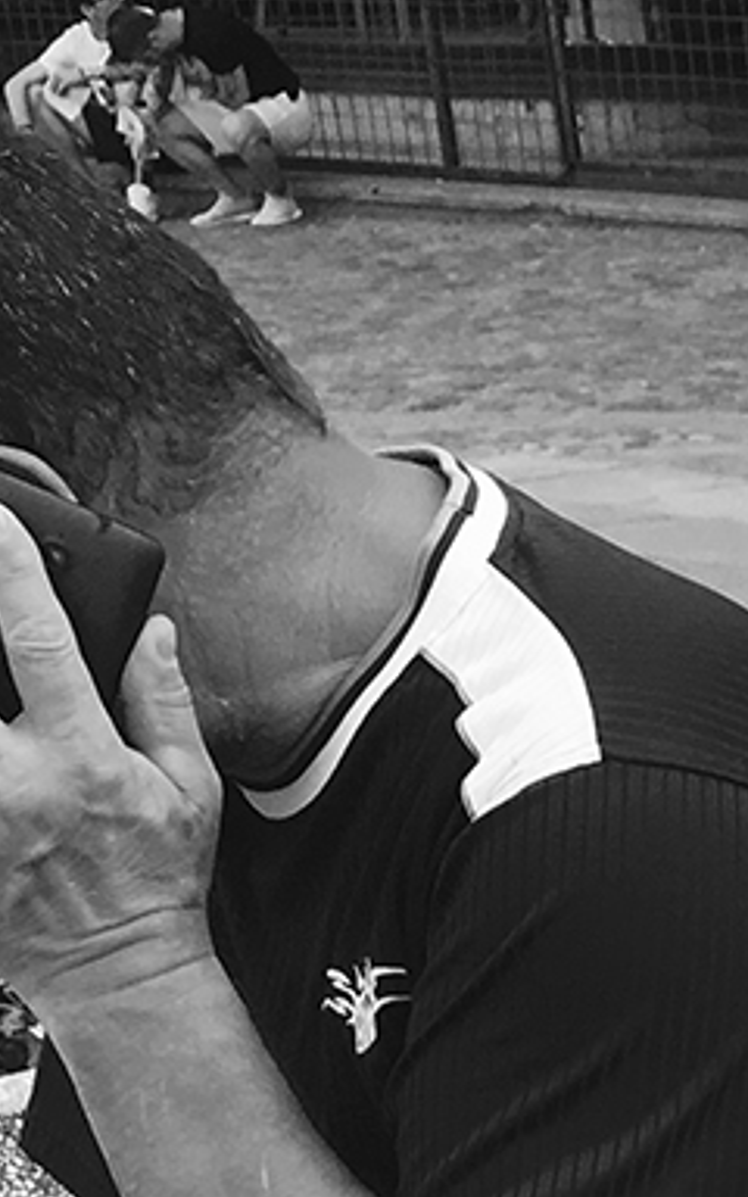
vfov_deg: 16.2
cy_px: 1660
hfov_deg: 9.2
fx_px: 3914
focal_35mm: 120
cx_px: 2066
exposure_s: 1/217
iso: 25
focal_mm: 4.15
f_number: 2.2
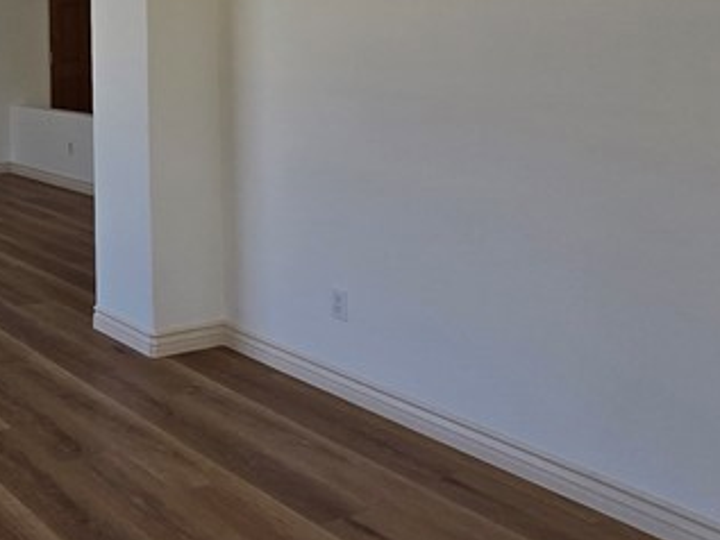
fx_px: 874
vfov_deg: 32.6
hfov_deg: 35.9
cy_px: 52
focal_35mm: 42
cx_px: -125
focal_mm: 2.2
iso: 50
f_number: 2.2
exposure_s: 1/176
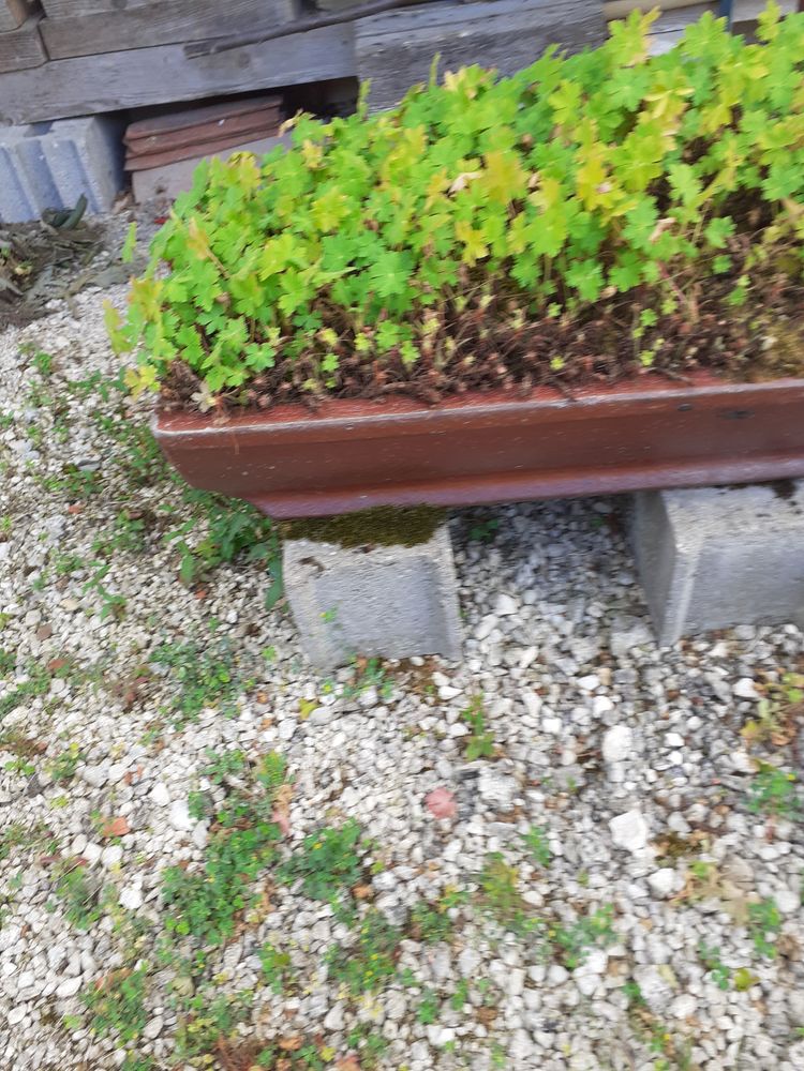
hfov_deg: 51.4
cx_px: 402
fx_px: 836
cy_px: 536
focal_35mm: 27
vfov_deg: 65.3
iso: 40
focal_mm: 3.6
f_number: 1.9
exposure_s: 1/147
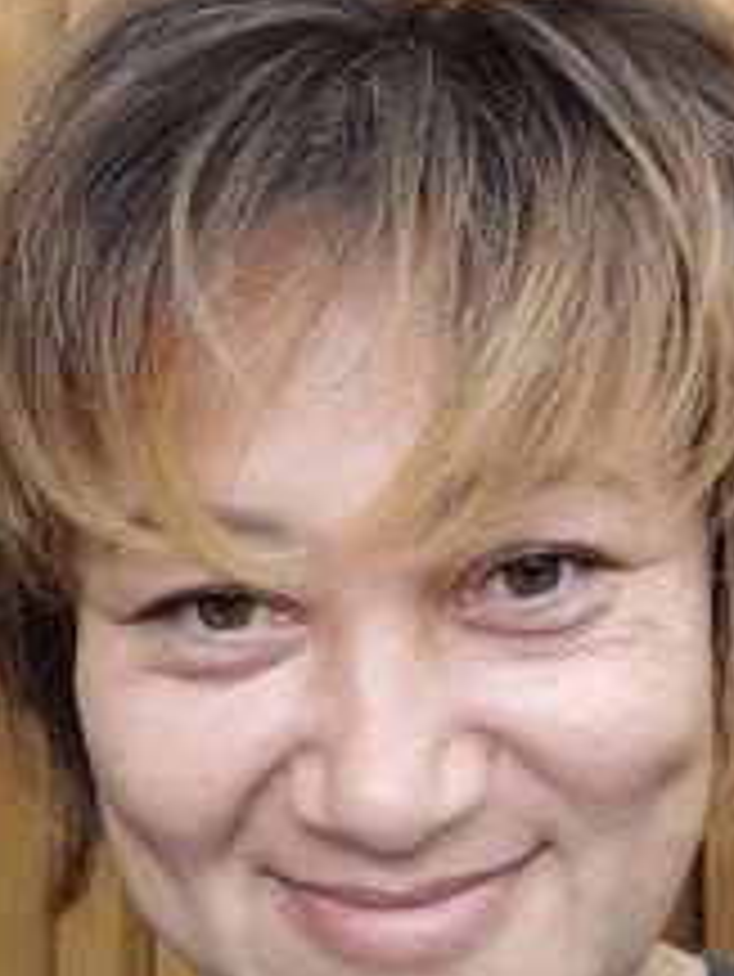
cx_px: 468
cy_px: 362
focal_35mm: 54
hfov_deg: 27.0
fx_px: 1525
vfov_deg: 35.3
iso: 70
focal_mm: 3.49
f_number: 2.45
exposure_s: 1/120
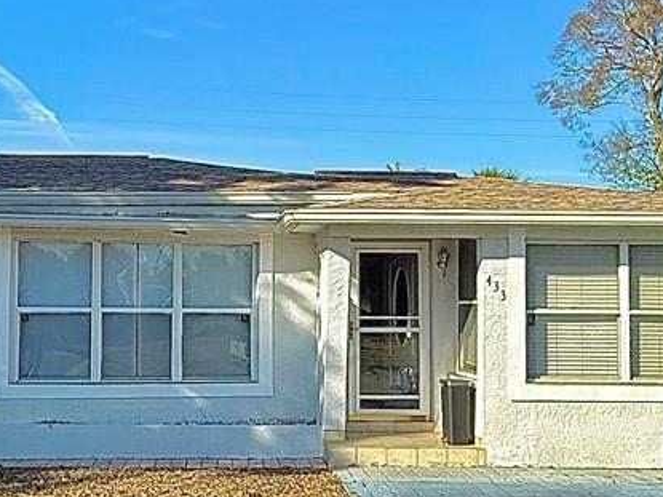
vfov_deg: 27.0
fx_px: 1034
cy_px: 259
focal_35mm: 54
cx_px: 195
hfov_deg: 35.0
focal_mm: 2.22
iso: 50
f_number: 2.2
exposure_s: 1/2092
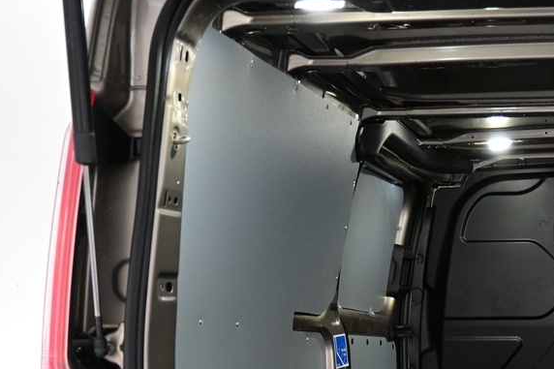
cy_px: 405
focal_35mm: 68
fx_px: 1046
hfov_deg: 27.5
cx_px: 586
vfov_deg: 19.2
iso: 640
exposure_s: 1/25
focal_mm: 16
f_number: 3.5
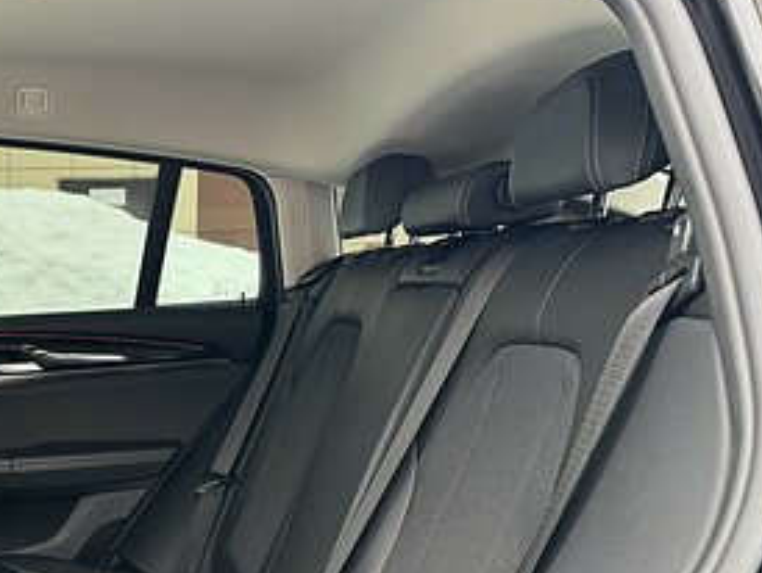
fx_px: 1058
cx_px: 75
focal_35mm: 48
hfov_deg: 37.1
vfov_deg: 28.9
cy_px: 530
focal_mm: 6.76
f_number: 1.78
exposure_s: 1/60
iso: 320
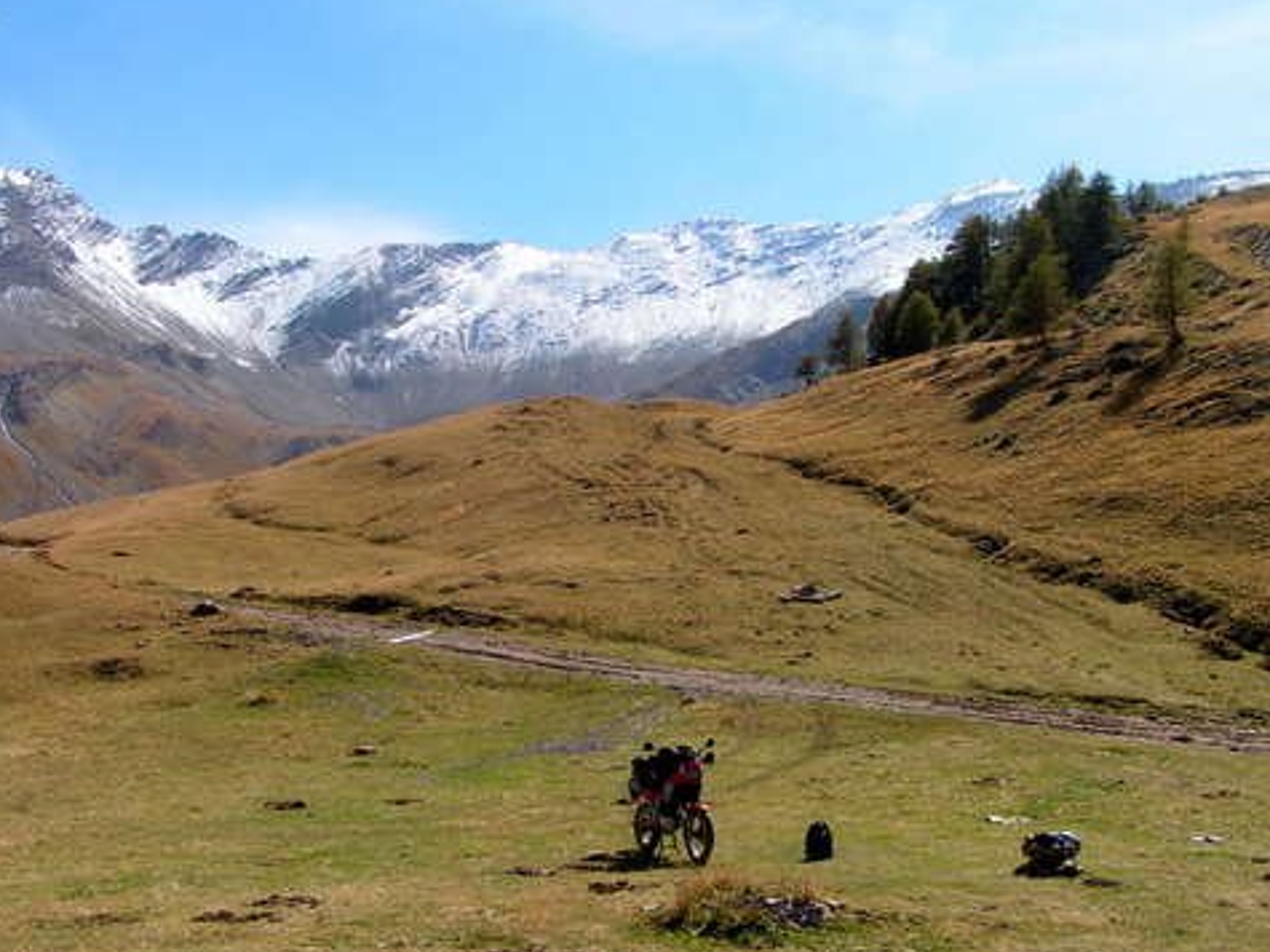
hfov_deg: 39.7
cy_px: 524
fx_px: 1761
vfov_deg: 30.2
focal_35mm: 48
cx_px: 663
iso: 50
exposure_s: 1/400
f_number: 5.6
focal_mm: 6.3
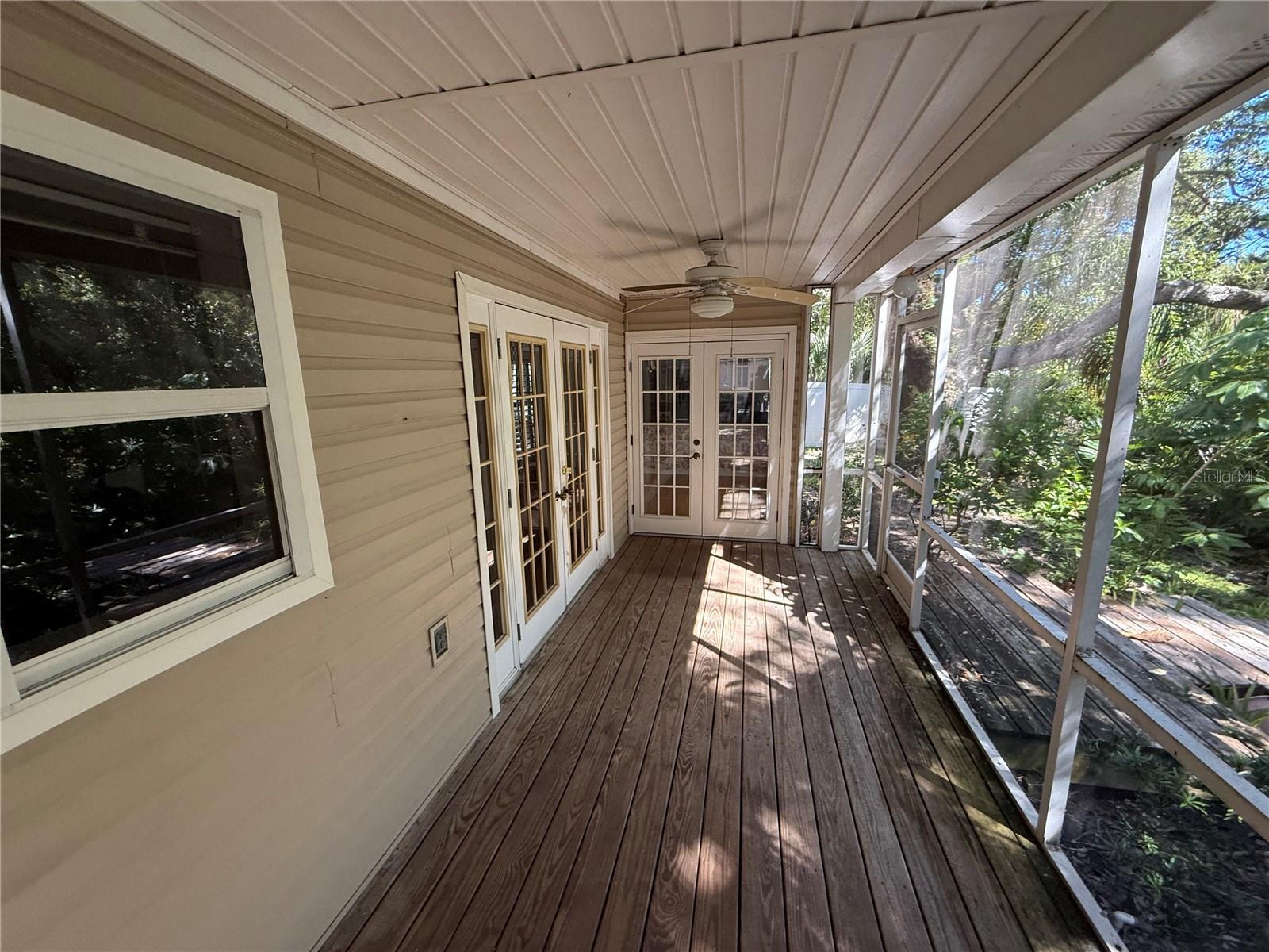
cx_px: 634
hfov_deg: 102.1
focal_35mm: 14
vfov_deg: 85.7
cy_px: 476
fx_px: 513
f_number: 2.2
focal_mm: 2.22
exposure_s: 1/99
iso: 125
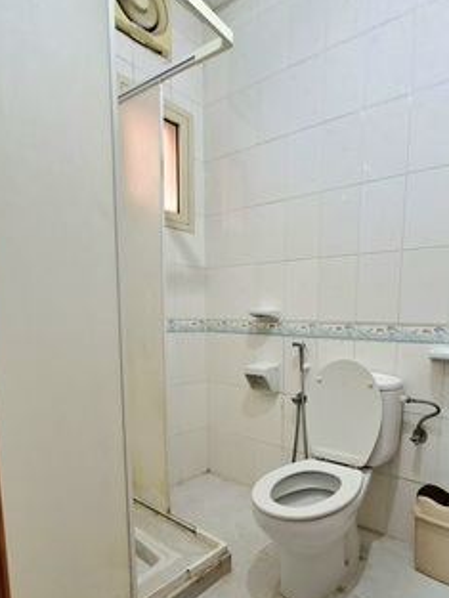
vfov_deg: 83.3
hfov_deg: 66.7
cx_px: 303
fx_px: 328
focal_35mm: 19
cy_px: 368
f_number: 2.2
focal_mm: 1.74
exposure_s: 1/24
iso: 250
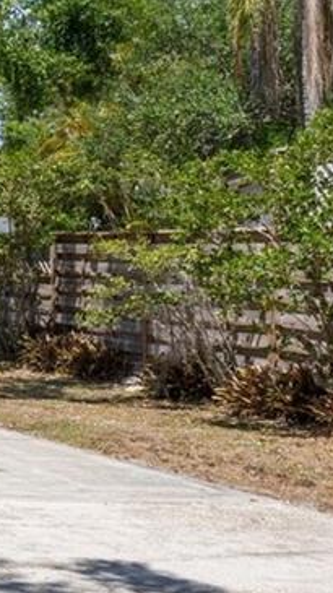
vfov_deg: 25.9
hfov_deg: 10.8
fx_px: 1287
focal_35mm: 82
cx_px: -621
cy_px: 240
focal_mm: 11.9
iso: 100
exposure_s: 1/250
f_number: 8
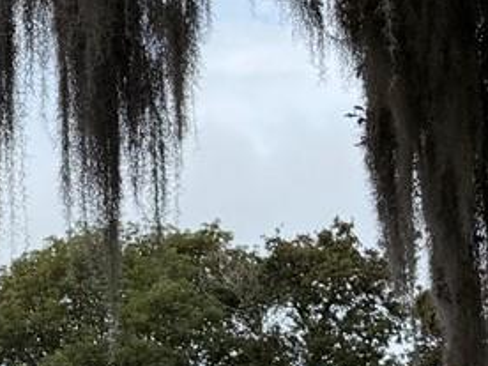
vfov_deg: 10.6
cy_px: 377
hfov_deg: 12.3
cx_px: -529
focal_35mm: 139
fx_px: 1960
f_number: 1.78
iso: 80
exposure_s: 1/4673
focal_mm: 6.76
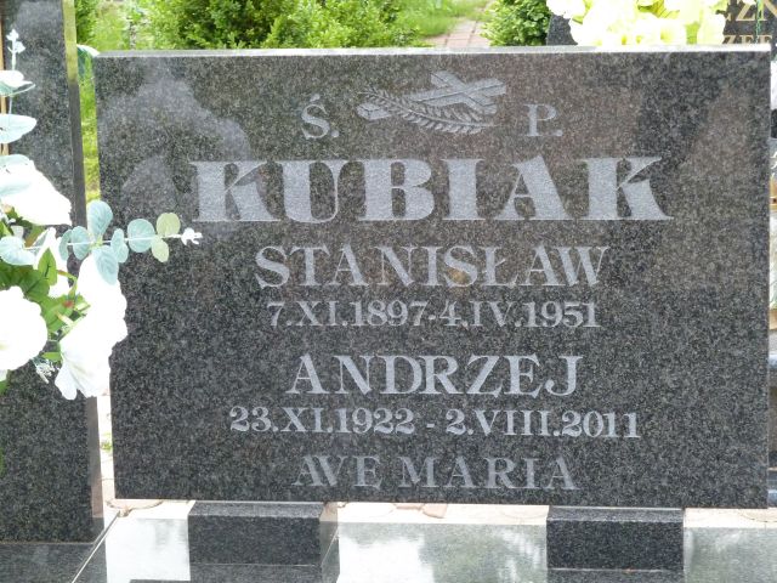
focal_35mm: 111
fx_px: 2492
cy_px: 292
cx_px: 388
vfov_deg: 13.3
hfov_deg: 17.7
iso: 320
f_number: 4.4
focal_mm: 18.2
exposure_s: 1/200
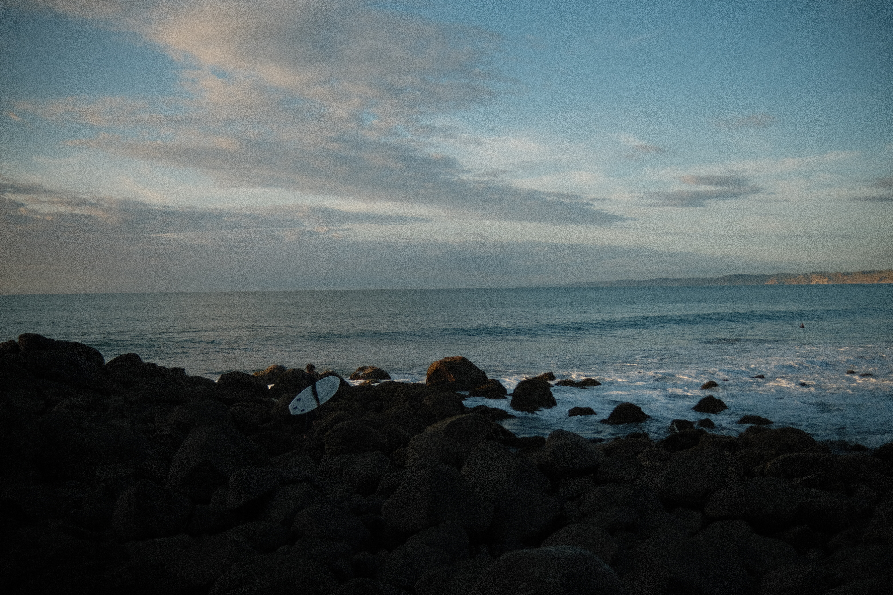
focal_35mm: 35
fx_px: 868
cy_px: 298
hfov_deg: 54.4
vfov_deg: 37.9
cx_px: 446
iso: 160
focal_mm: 23
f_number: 1.4
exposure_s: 1/8000
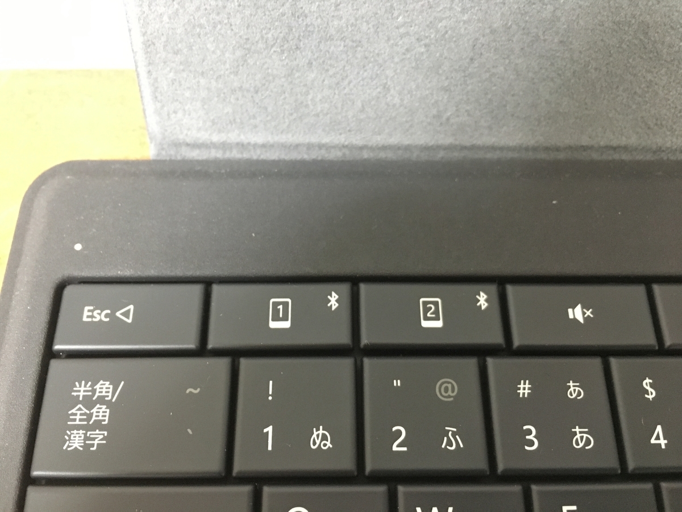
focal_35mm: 29
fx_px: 571
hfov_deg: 61.7
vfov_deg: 48.2
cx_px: 341
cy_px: 256
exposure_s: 1/15
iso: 500
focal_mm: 4.15
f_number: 2.2
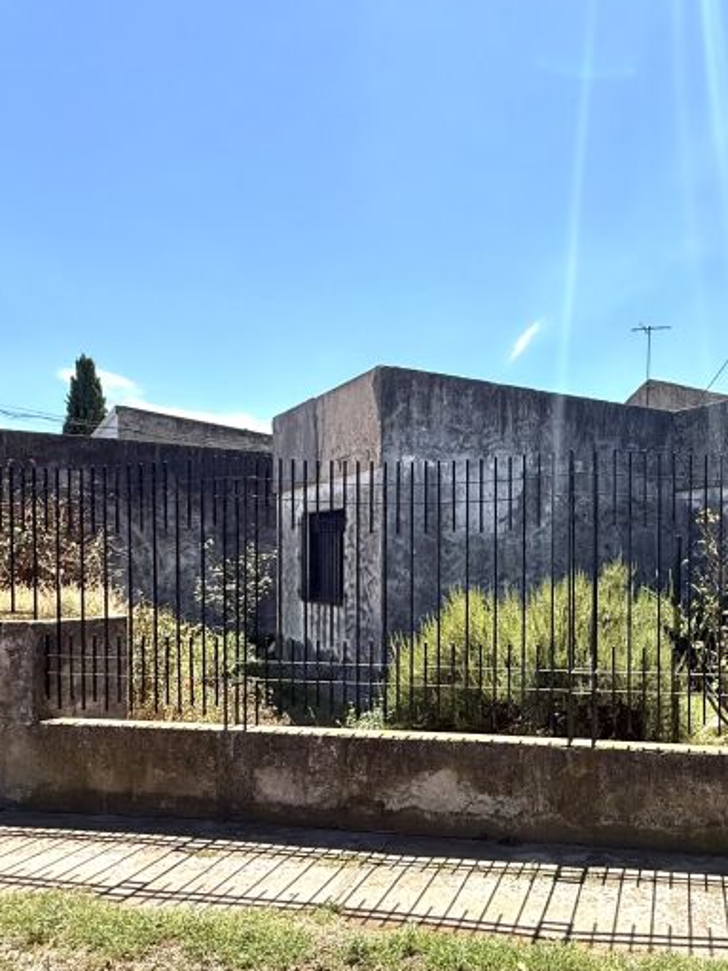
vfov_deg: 62.9
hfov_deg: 47.8
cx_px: 548
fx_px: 785
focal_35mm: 28
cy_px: 584
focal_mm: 2.22
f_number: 2.2
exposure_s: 1/1339
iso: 50
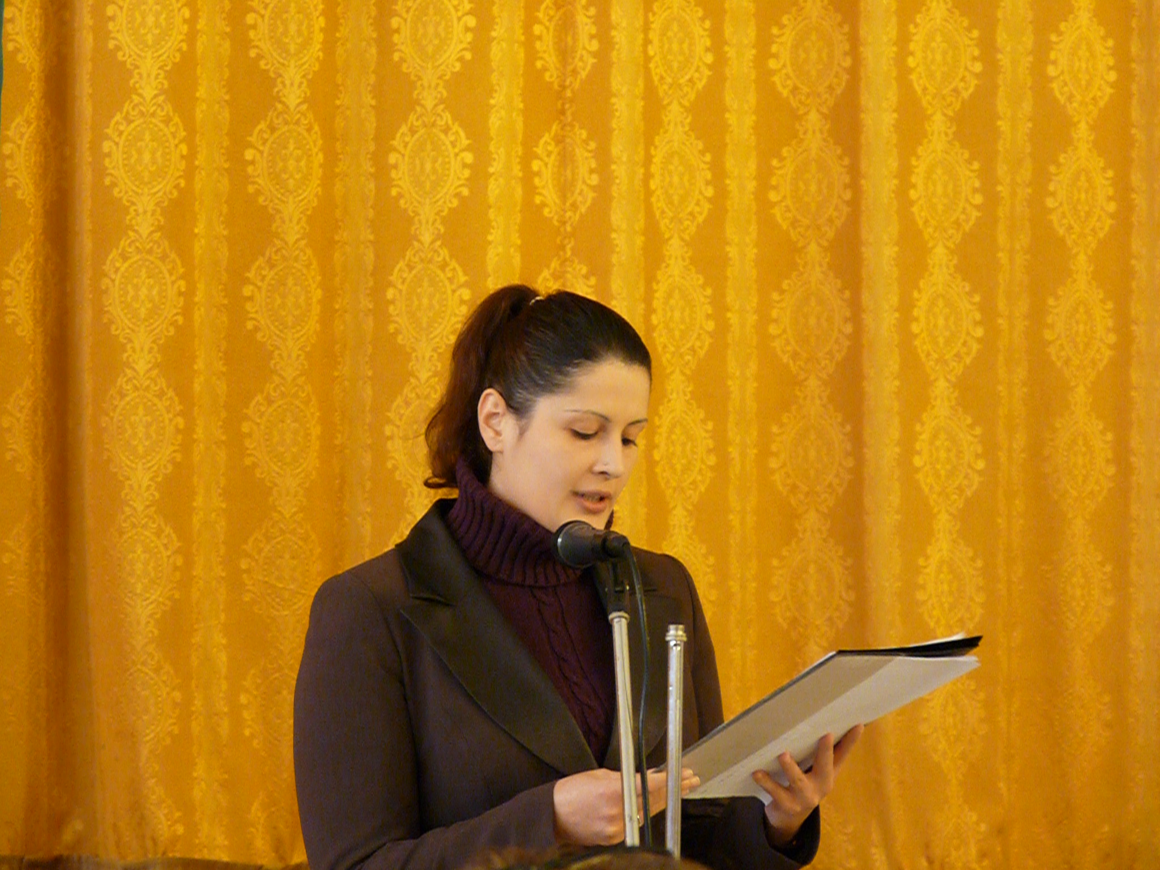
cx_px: 580
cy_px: 435
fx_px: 8043
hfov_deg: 8.2
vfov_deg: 6.2
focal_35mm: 240
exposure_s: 1/6
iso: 800
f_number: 3.7
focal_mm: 42.6
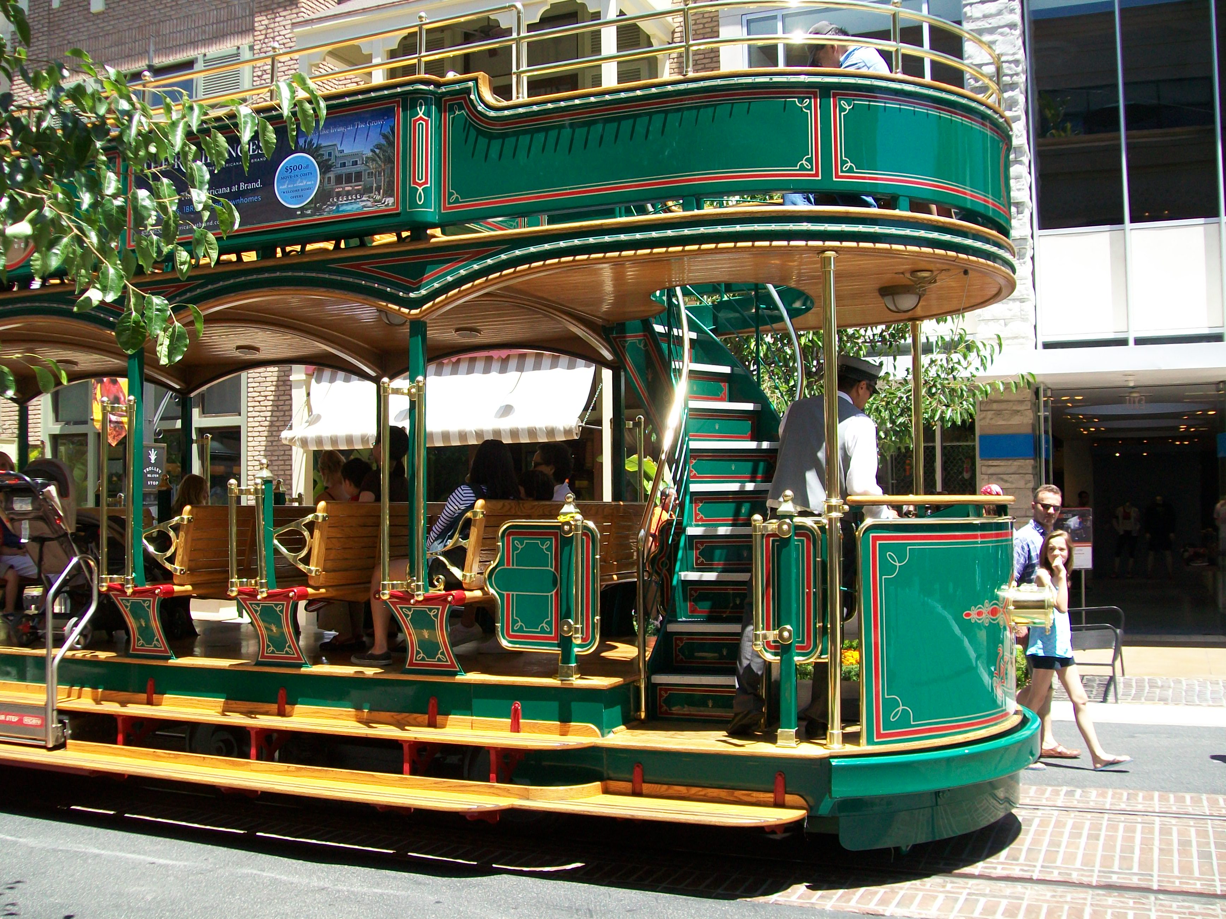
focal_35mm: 36
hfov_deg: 51.4
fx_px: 1275
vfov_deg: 39.7
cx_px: 613
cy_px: 460
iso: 64
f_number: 2.7
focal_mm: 6
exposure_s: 1/400
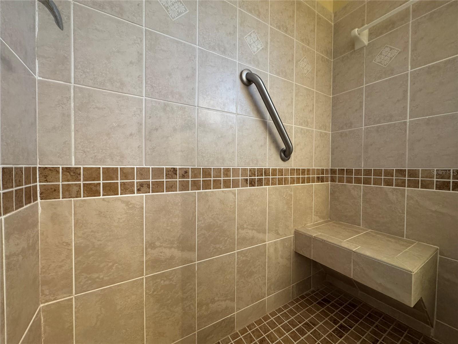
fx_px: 185
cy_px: 172
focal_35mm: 14
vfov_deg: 85.7
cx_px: 229
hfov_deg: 102.1
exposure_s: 1/60
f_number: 2.2
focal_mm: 2.22
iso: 320
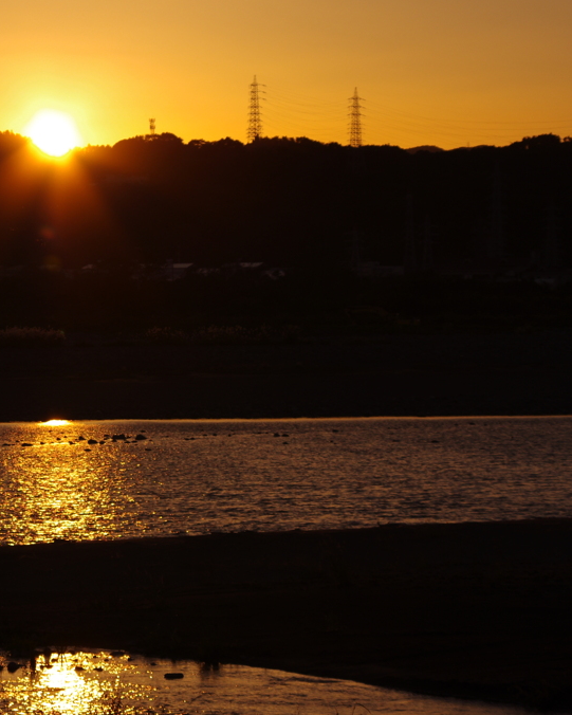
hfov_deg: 10.3
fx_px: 3152
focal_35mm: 149
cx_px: 79
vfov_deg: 12.9
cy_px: 356
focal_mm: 70
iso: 100
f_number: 8
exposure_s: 1/1000
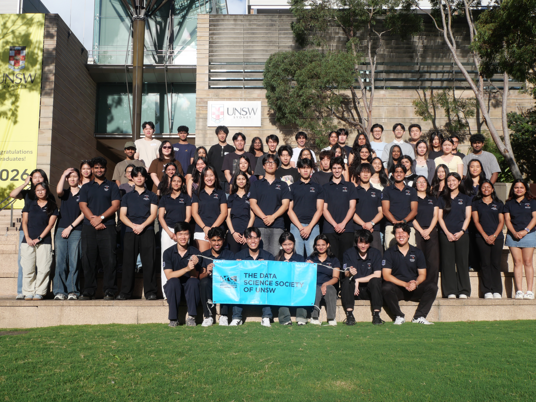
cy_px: 201
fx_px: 557
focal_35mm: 36
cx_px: 268
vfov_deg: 39.7
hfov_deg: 51.4
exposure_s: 1/320
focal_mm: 18
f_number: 10
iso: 200
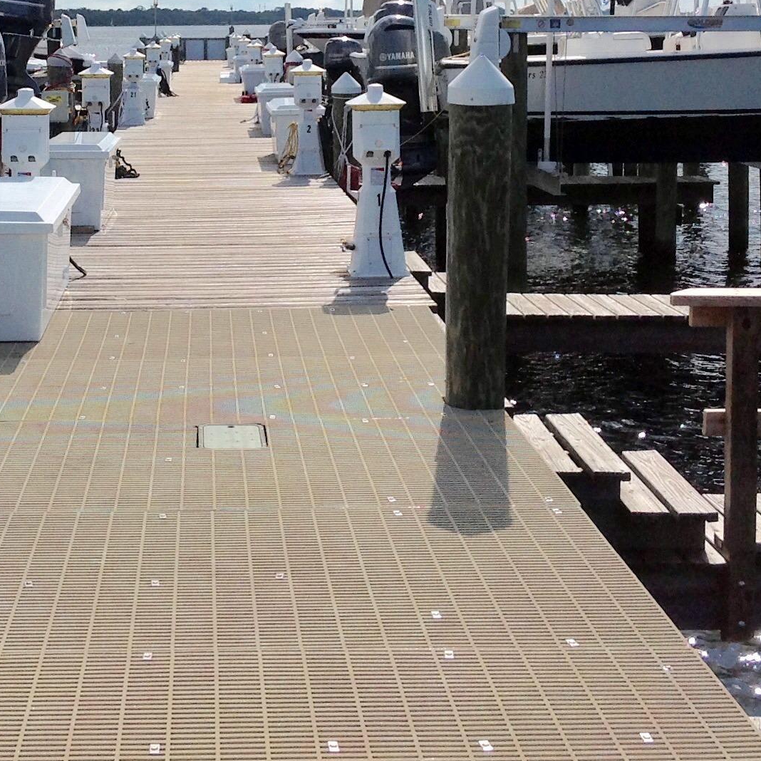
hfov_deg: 22.9
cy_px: 111
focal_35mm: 75
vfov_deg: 22.6
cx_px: 221
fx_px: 1865
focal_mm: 4.28
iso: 50
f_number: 2.4
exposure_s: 1/5051
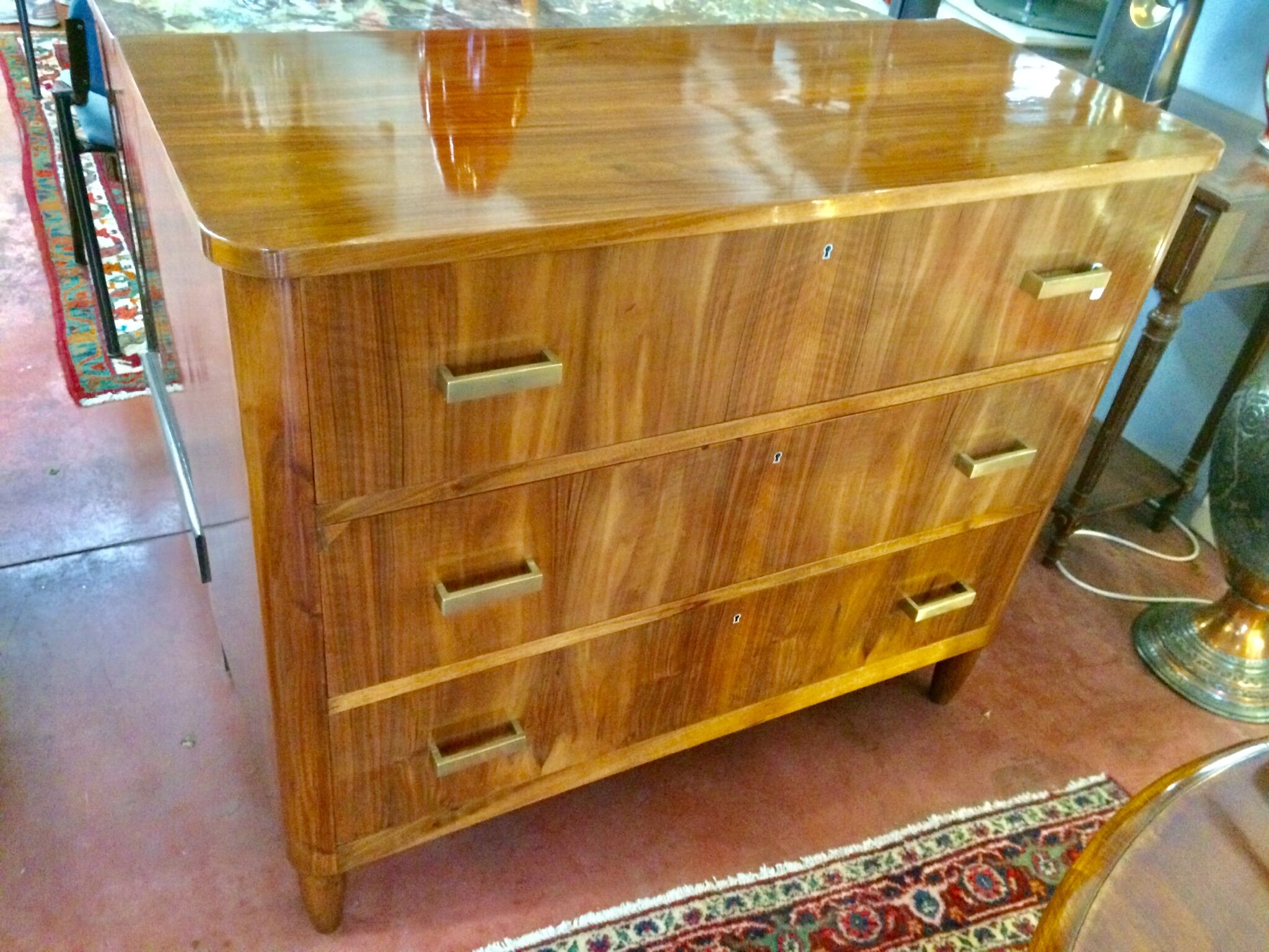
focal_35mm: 29
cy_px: 476
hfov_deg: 61.7
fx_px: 1063
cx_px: 634
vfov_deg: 48.2
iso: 500
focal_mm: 4.15
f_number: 2.2
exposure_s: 1/17
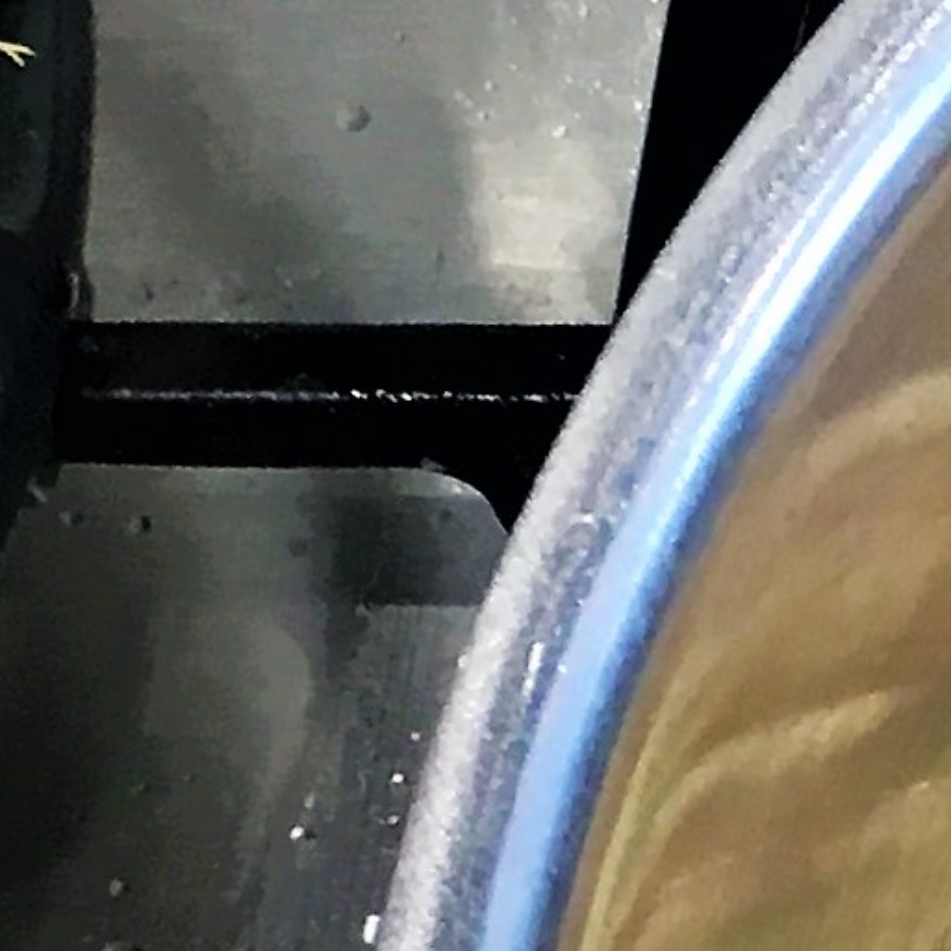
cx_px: 965
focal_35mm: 167
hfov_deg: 10.4
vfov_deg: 10.5
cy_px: 692
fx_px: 5191
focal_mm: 4.15
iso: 32
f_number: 2.2
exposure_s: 1/33
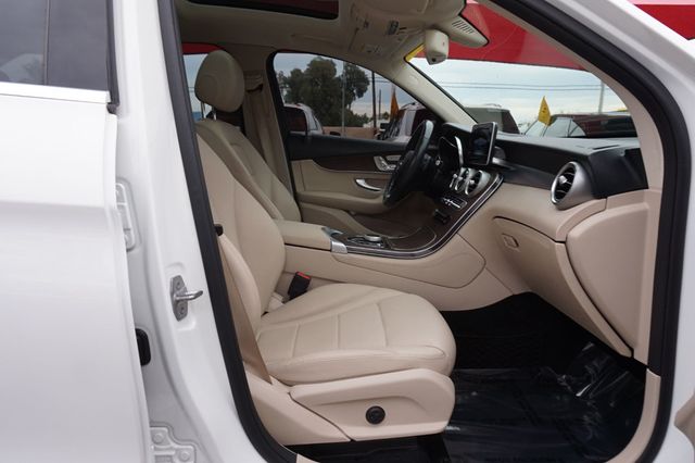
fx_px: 463
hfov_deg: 73.8
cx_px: 348
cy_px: 232
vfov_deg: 53.1
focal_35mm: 24
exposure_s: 1/80
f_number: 5.6
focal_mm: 16
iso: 100
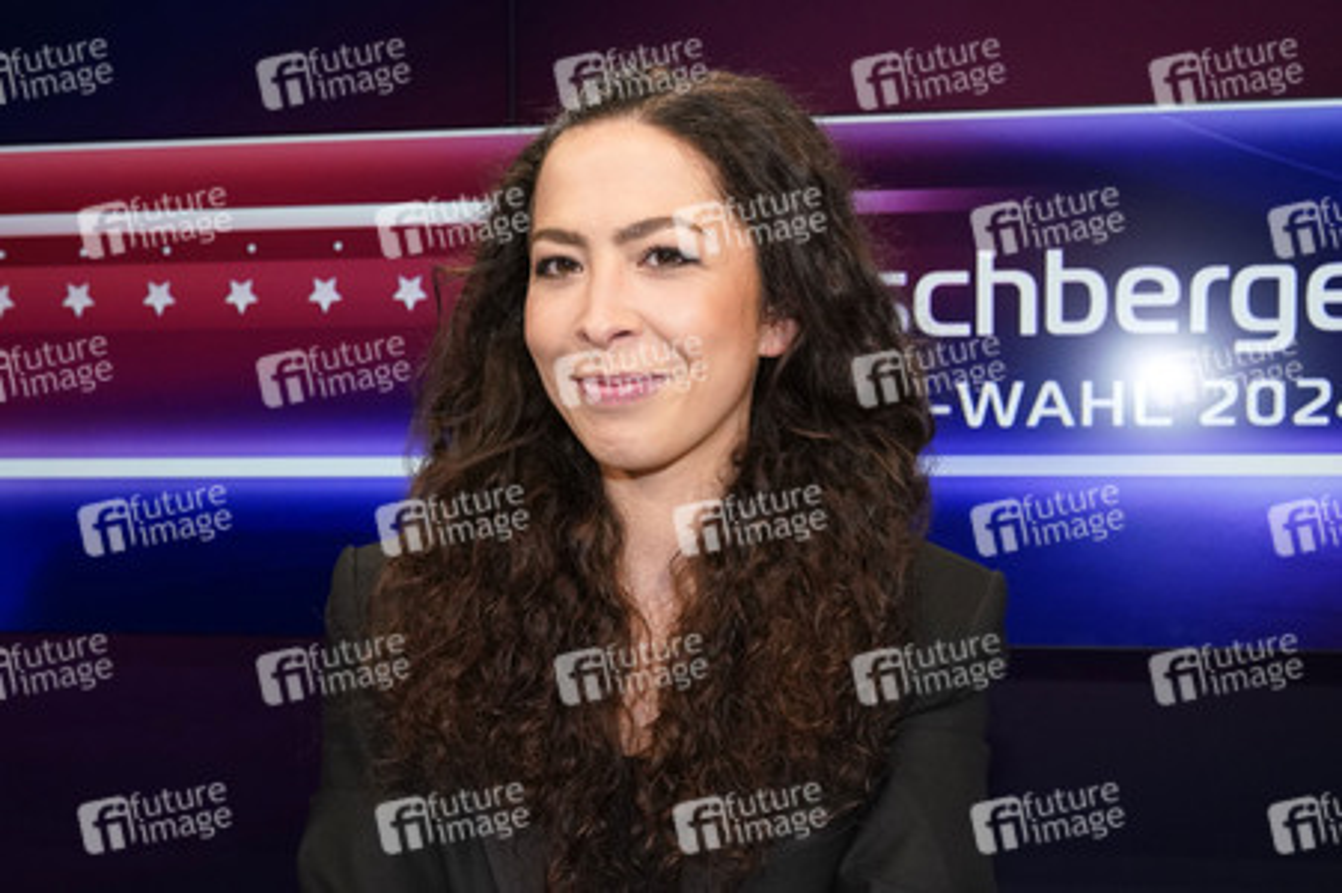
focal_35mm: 28
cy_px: 446
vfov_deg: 46.3
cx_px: 671
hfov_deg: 65.5
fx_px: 1043
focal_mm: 28
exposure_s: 1/125
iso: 2000
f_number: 5.6
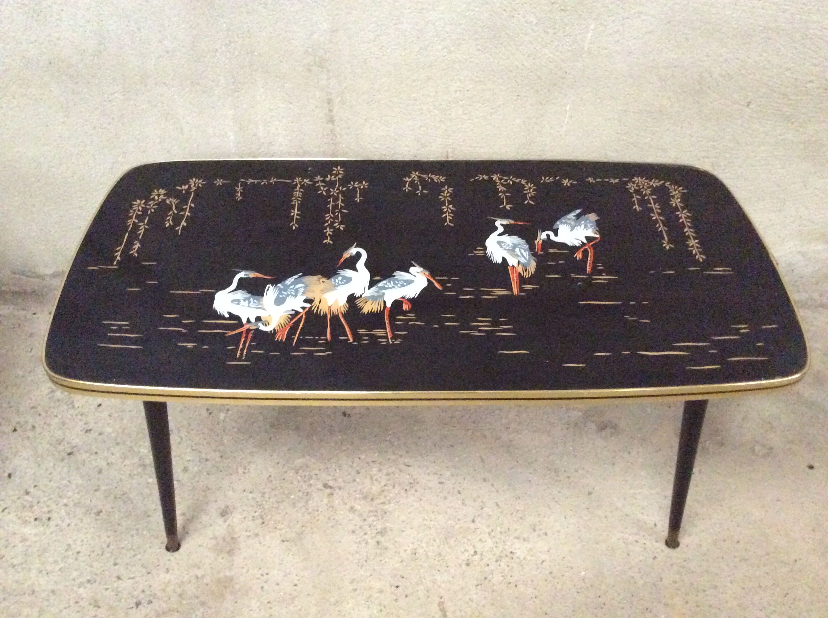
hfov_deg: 56.9
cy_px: 309
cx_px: 414
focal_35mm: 32
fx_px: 764
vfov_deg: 44.1
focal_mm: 3.3
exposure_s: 1/17
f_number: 2.4
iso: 800
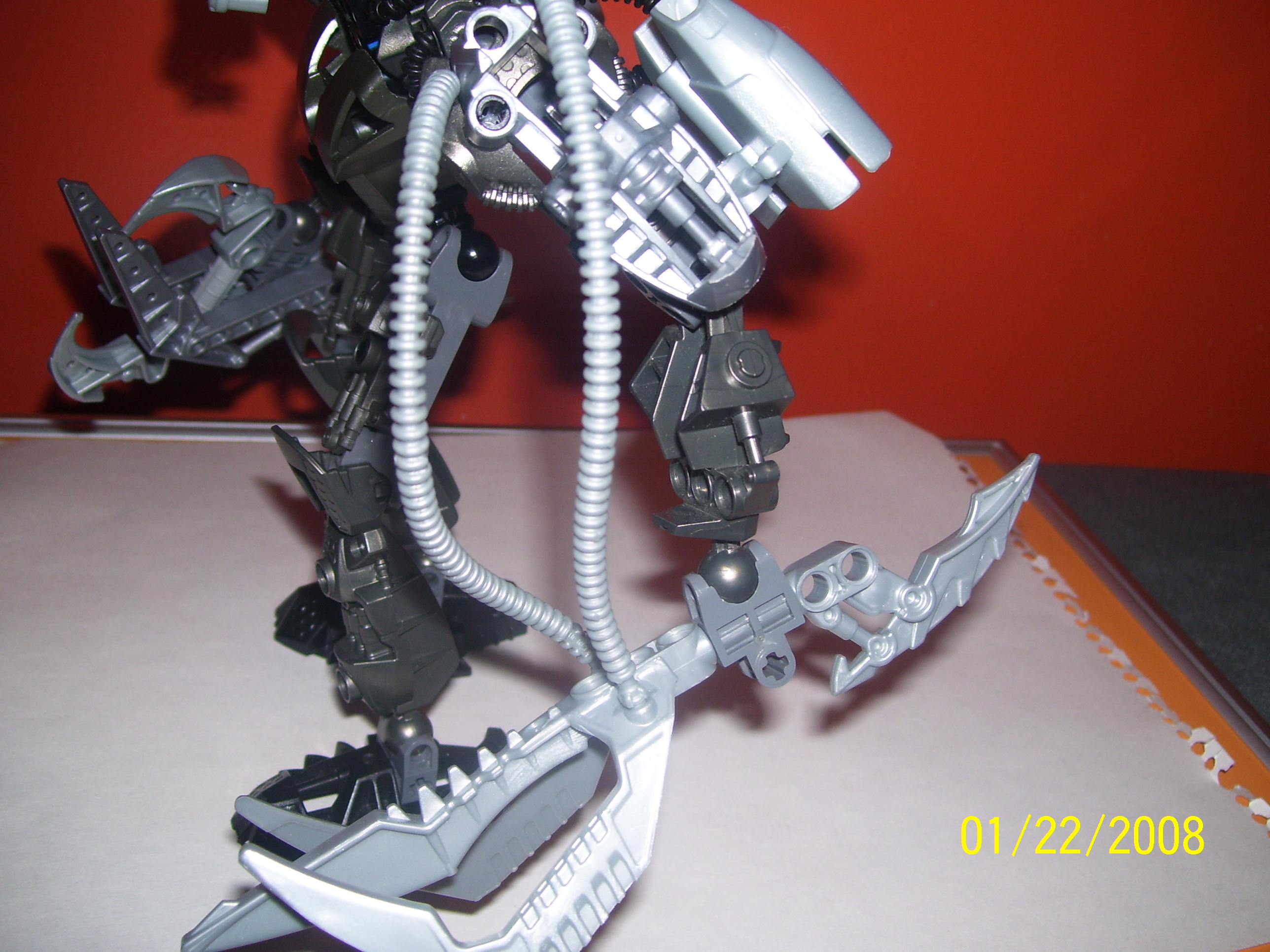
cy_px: 476
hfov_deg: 50.1
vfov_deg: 38.7
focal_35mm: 37
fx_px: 1357
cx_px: 635
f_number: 2.7
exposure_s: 1/60
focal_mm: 6
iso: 80
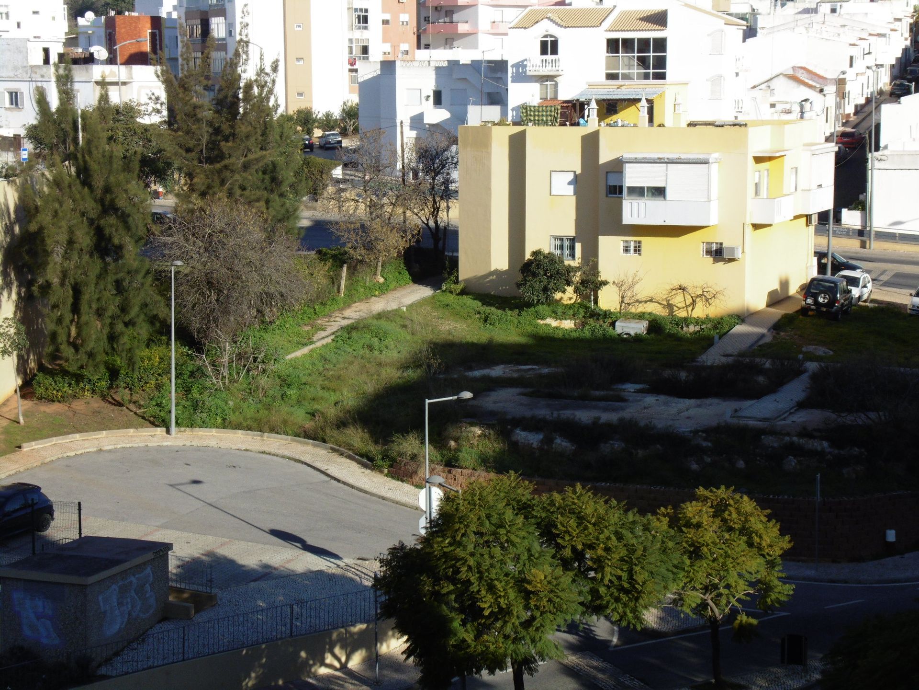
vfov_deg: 18.9
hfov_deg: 25.0
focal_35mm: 78
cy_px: 345
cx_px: 460
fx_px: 2071
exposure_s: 1/640
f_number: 4.4
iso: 100
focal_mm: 14.3
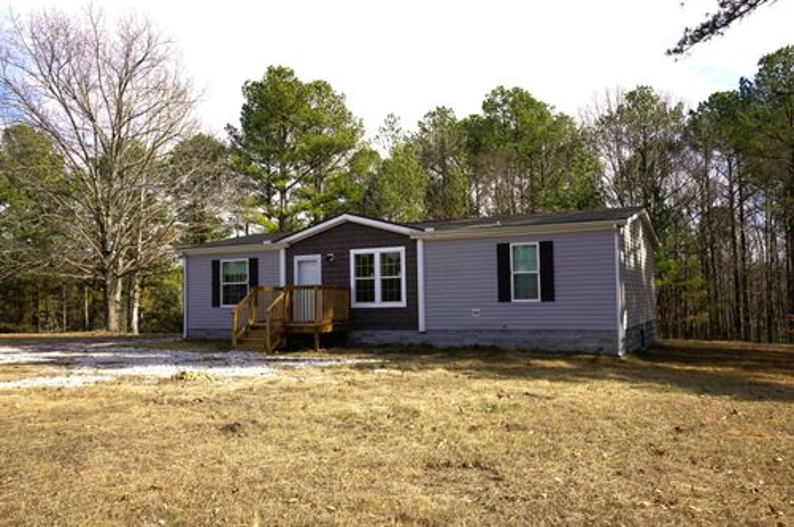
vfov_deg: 49.4
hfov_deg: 69.5
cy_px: 264
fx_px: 573
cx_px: 397
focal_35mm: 26
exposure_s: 1/160
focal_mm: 26
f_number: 10
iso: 100
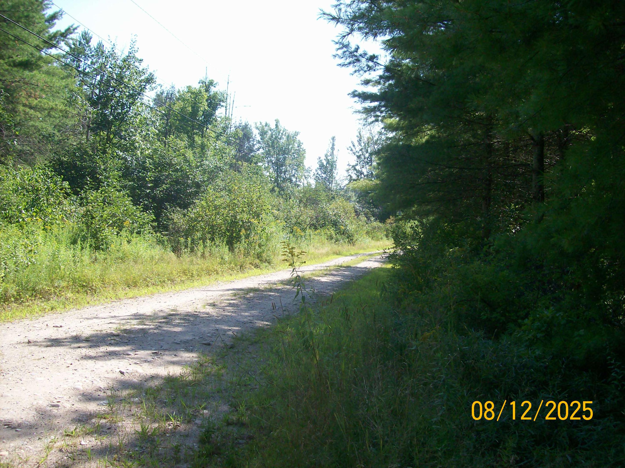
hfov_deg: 51.4
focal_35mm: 36
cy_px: 234
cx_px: 312
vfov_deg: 39.6
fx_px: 649
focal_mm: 6
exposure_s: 1/641
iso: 80
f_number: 2.7
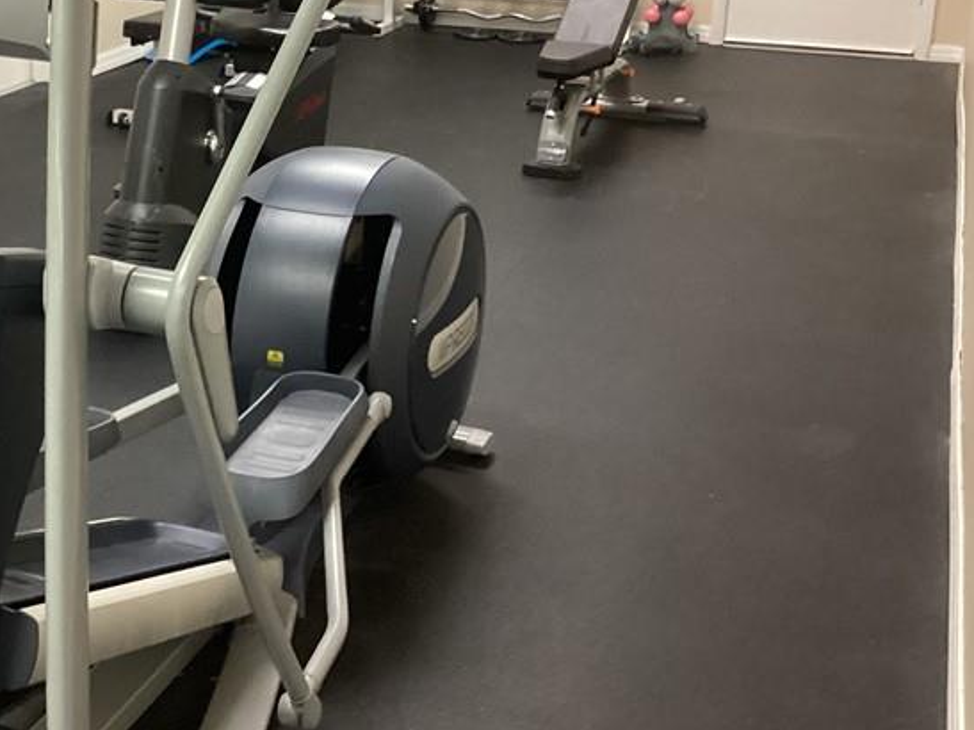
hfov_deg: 32.5
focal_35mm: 58
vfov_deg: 25.0
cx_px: 224
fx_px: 1632
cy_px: 191
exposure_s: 1/40
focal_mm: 3.3
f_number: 2.4
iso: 250
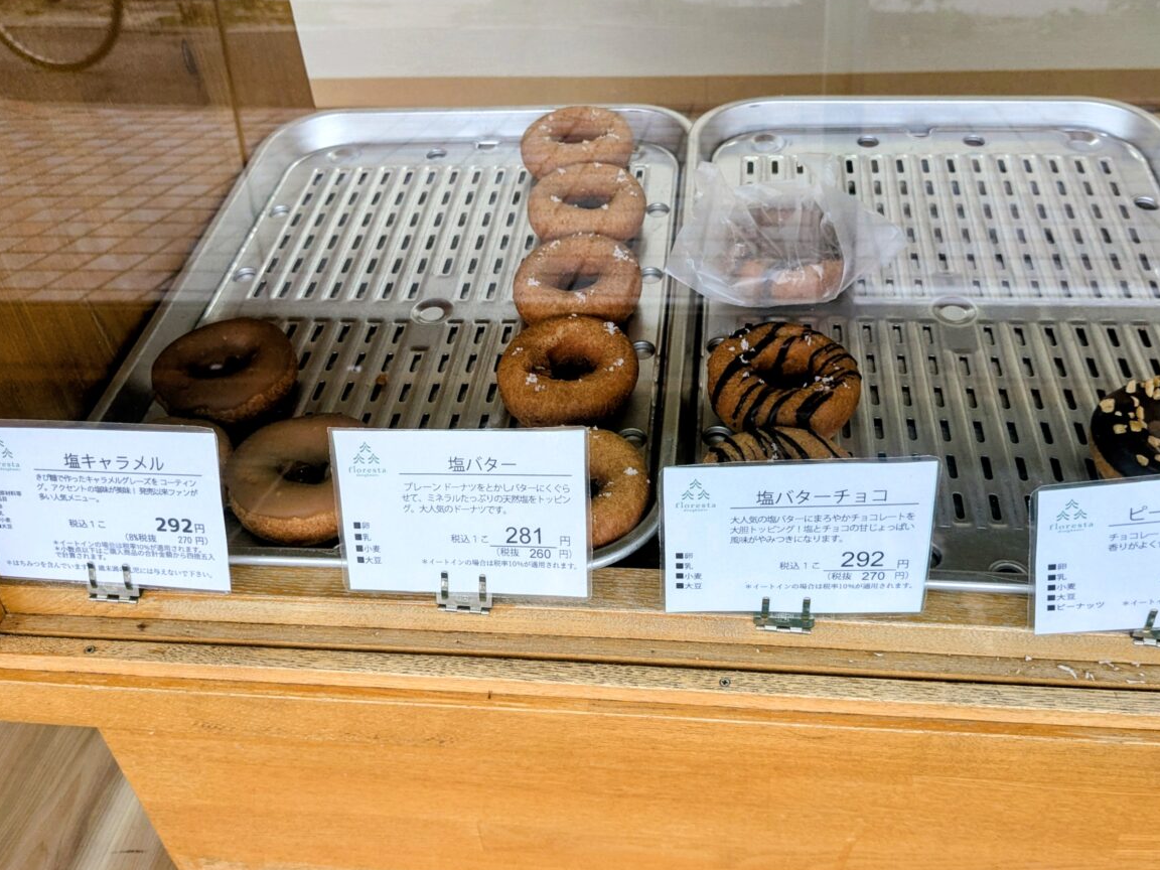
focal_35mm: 30
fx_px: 1005
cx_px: 622
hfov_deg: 59.9
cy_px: 395
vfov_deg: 46.7
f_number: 1.73
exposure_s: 1/184
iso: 57
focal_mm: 4.38
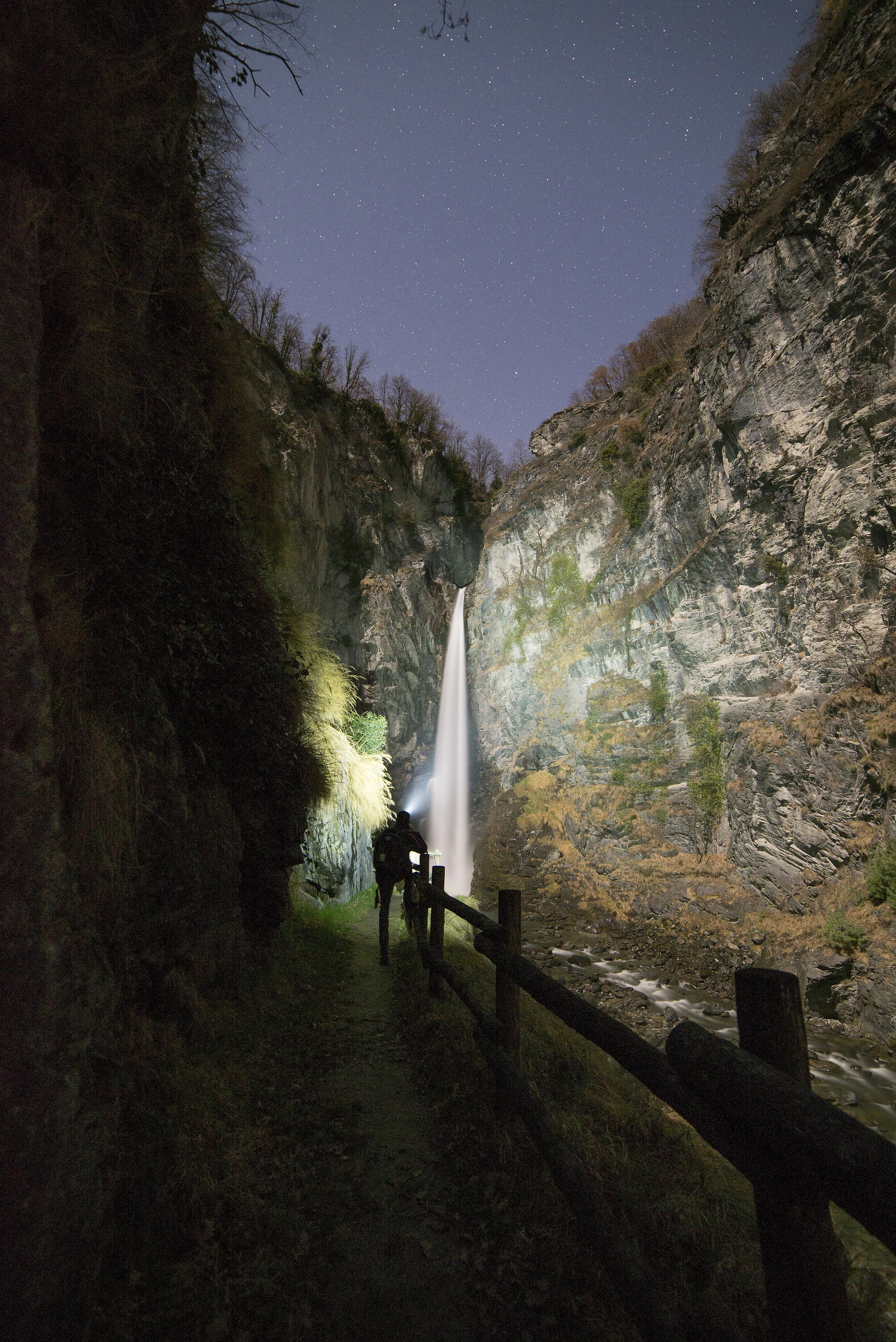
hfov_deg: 81.3
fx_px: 522
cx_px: 448
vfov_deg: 104.2
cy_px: 671
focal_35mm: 14
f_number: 5.6
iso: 400
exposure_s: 30
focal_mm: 14
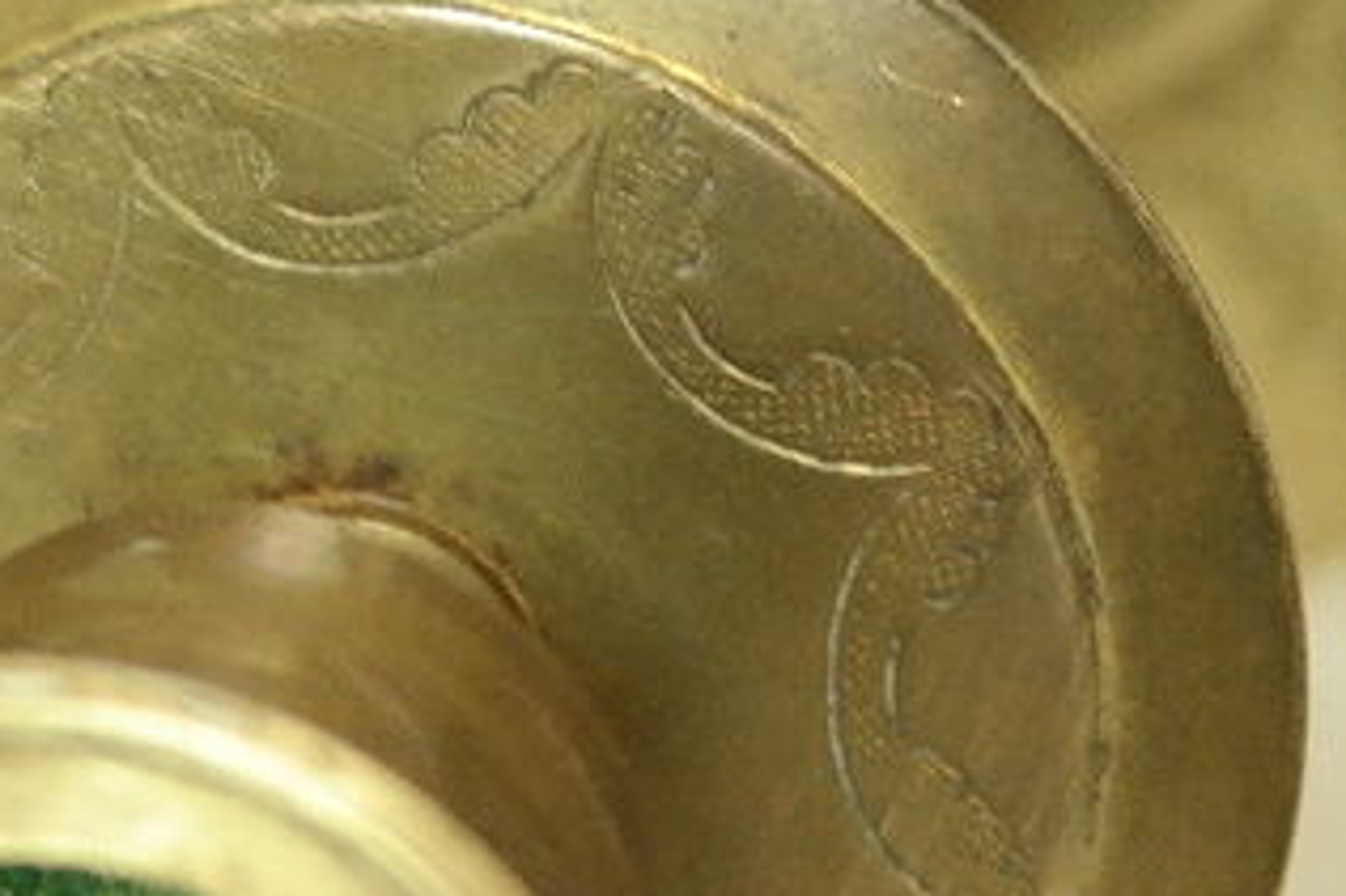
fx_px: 6726
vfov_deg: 7.6
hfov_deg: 10.7
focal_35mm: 180
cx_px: -1040
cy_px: 191
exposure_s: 1/40
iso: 800
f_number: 5.6
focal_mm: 22
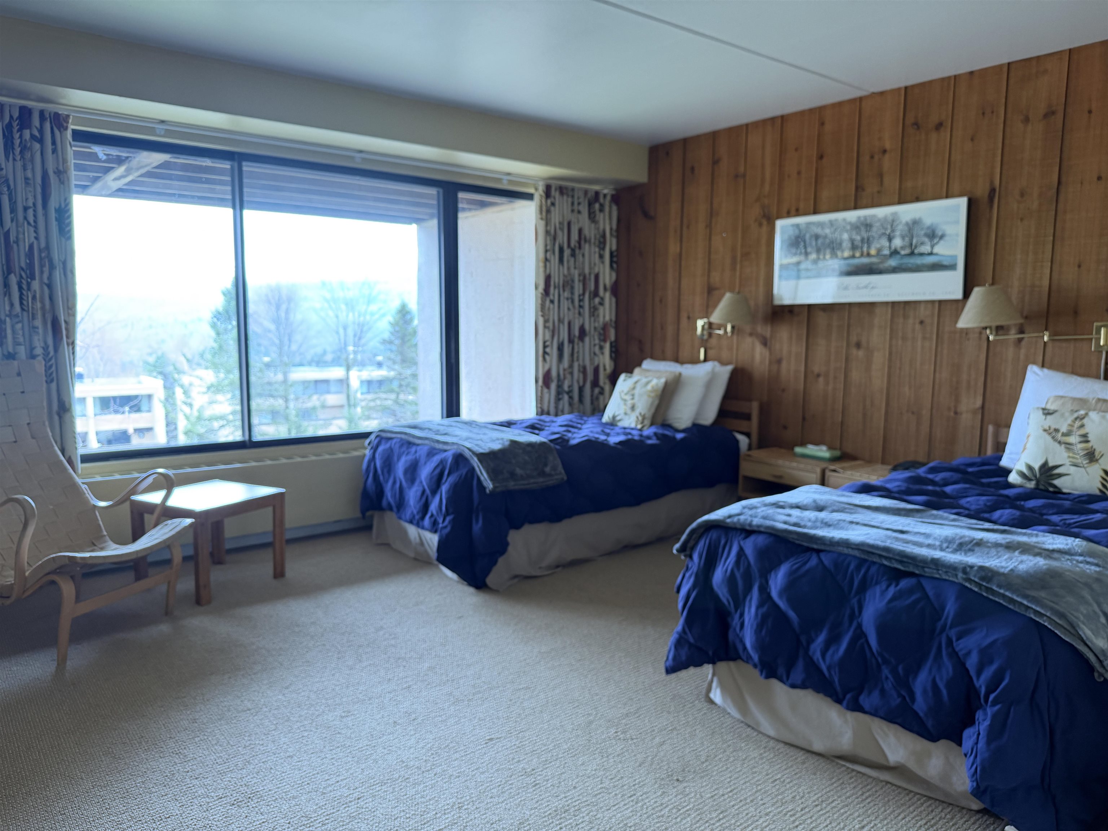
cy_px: 416
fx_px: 768
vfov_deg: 56.8
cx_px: 554
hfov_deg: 71.6
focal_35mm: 24
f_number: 1.78
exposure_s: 1/60
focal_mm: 6.76
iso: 250
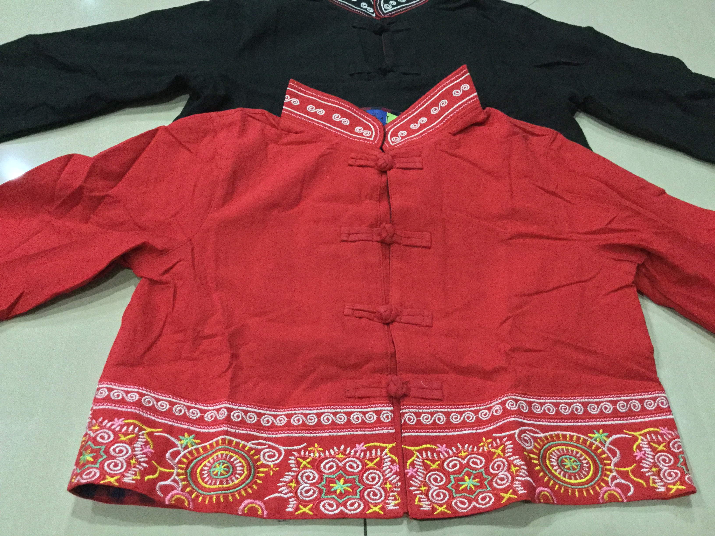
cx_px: 358
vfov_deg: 45.4
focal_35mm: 31
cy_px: 268
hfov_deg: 58.4
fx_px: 640
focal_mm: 3.3
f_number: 2.4
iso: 500
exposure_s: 1/17
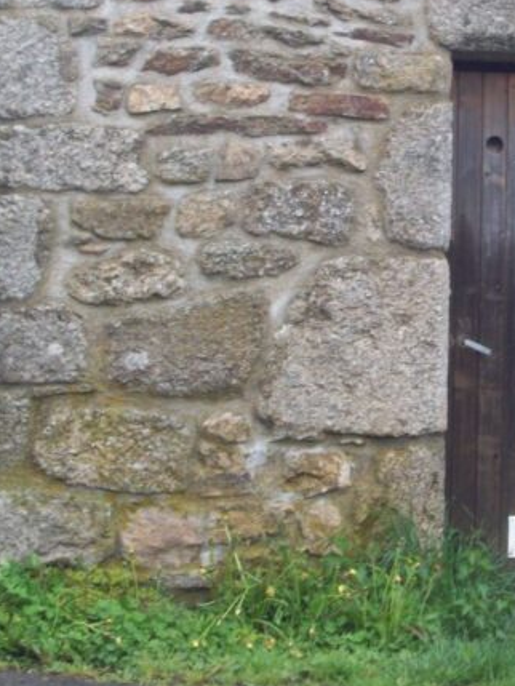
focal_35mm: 109
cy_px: 187
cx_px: 509
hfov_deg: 13.4
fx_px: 2161
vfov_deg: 18.0
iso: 80
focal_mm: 9
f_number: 3.4
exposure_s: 1/66.3
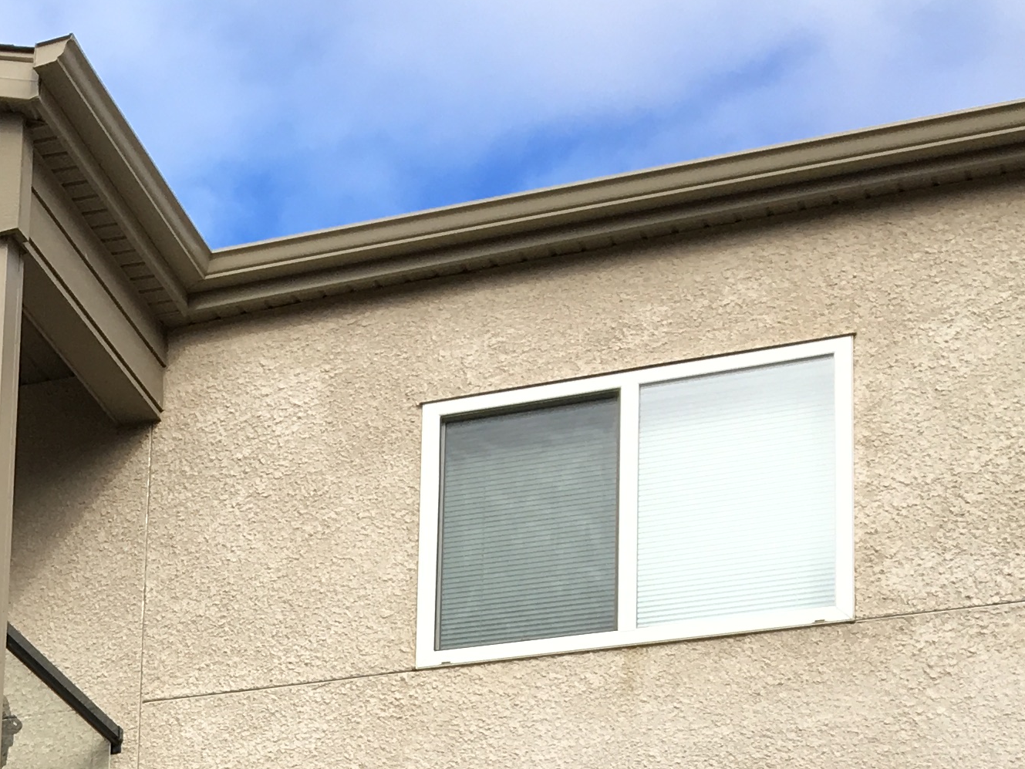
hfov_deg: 20.2
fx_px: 2606
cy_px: 1150
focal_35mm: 88
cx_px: -335
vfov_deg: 15.5
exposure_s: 1/1012
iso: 25
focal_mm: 4.15
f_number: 2.2
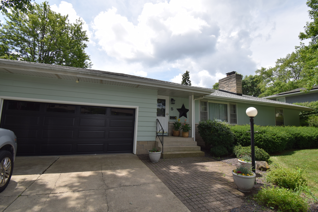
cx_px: 159
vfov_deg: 72.1
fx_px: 146
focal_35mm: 16
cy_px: 106
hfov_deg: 95.0
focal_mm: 11
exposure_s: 1/200
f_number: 10
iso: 100
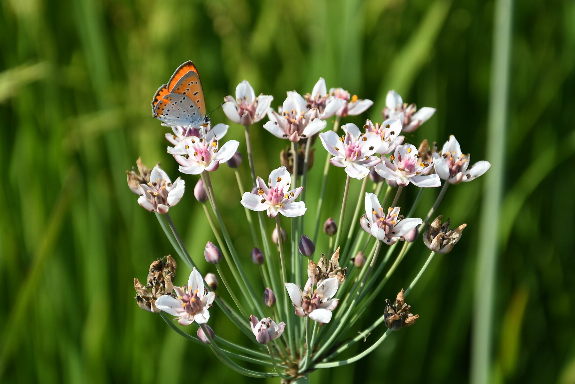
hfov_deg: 9.3
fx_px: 3525
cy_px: 176
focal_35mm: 221
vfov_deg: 6.2
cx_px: 285
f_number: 5.6
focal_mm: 105
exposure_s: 1/800
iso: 200
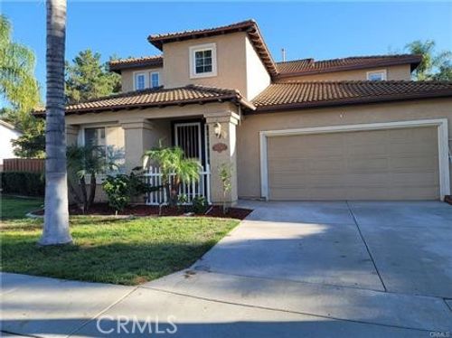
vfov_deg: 54.8
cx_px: 226
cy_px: 169
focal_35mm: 25
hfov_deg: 69.4
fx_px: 326
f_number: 1.8
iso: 20
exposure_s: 1/322
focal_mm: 7
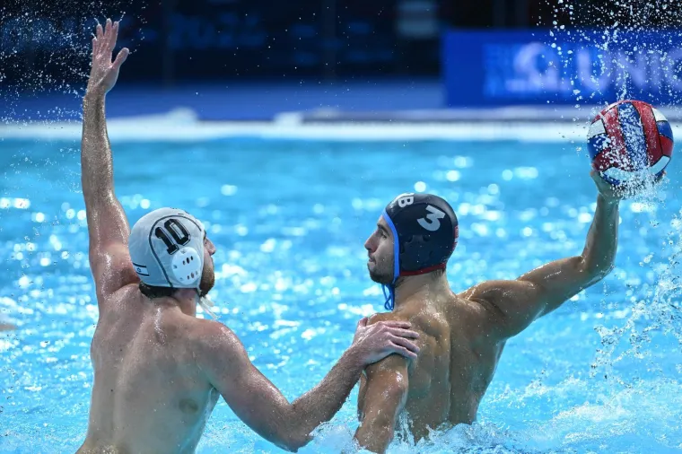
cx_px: 341
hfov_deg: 10.3
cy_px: 227
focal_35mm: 200
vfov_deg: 6.9
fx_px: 3787
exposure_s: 1/1600
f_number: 4
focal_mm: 200
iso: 3200
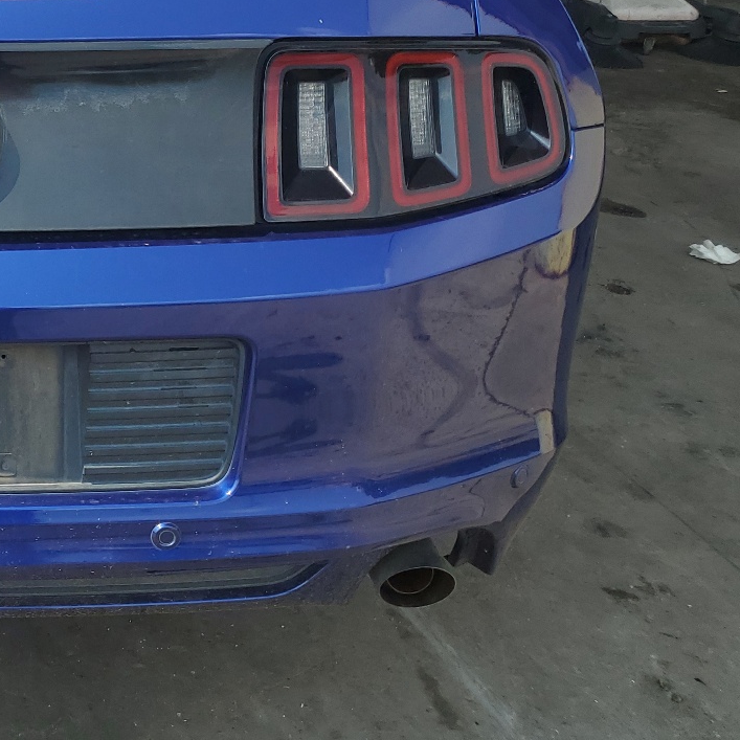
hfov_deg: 29.9
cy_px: 204
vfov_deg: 32.3
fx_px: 1258
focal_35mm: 52
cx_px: -43
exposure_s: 1/2000
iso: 50
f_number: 1.5
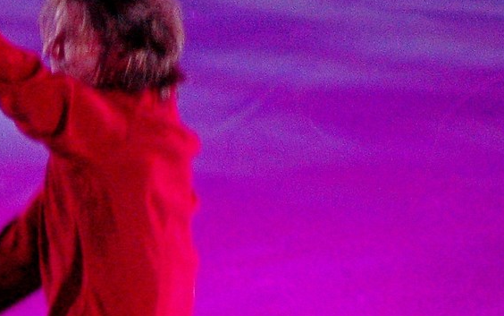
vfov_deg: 1.3
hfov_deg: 2.2
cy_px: 419
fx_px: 13384
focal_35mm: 974
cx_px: -189
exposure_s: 1/125
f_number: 5.3
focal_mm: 150
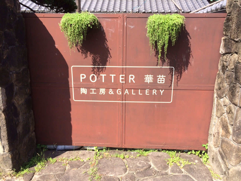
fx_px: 202
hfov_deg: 61.7
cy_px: 90
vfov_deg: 48.2
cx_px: 120
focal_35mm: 29
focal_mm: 4.15
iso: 32
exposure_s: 1/954
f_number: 2.2
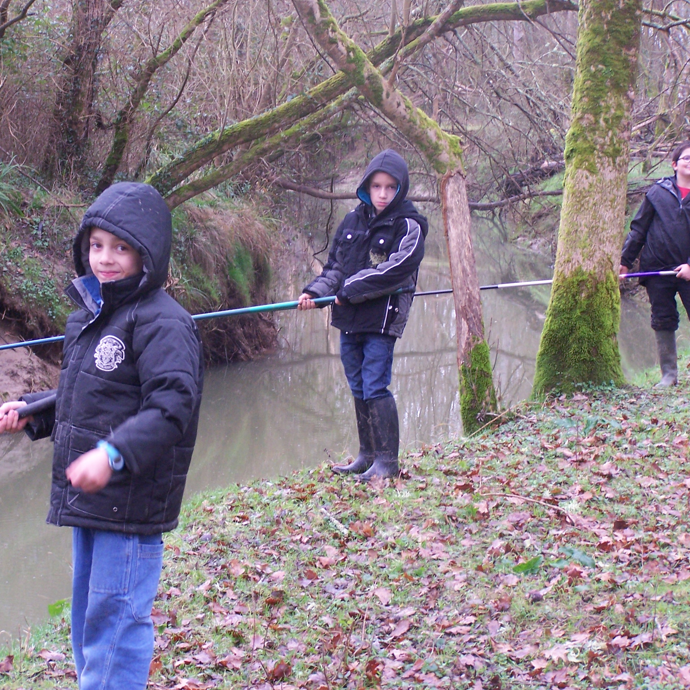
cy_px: 345
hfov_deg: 15.7
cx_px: 331
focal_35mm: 111
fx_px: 2503
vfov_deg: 15.7
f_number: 3.2
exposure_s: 1/40
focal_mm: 15.6
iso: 140
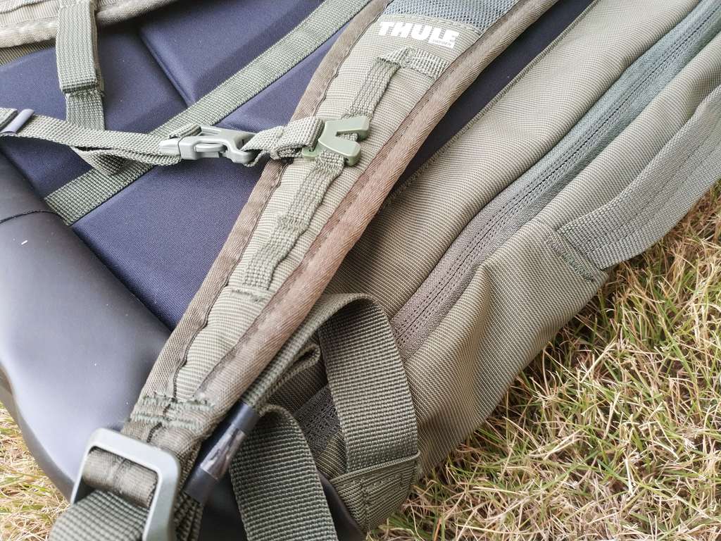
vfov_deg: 44.2
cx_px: 360
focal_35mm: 32
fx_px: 667
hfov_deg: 56.8
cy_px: 270
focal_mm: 4.5
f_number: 2
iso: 187
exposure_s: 1/33
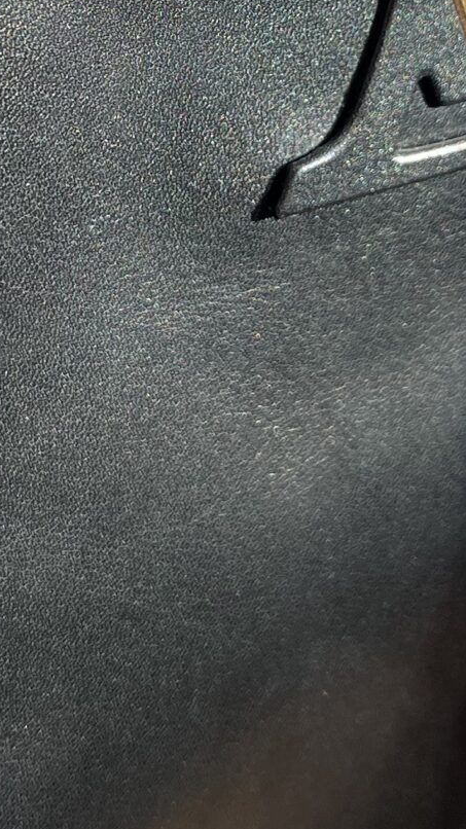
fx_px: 1978
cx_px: 187
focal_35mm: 90
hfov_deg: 13.4
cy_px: -77
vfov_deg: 22.4
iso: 50
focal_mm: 5.1
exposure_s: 1/122
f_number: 1.6
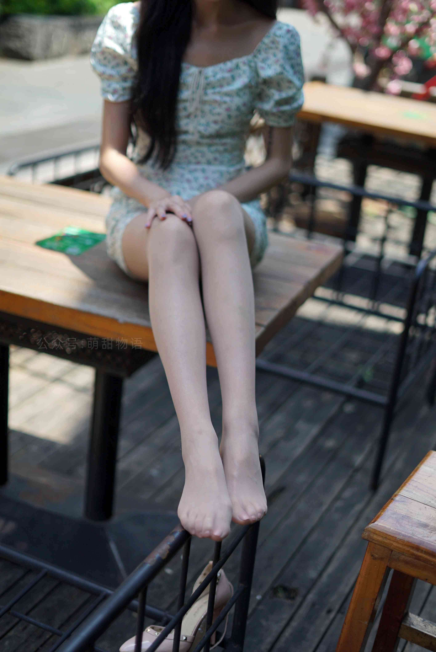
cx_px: 218
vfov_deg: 39.6
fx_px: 907
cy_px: 326
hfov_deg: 27.0
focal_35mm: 50
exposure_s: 1/1600
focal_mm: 50
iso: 100
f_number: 1.8
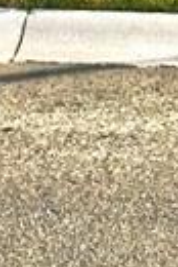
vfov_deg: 7.8
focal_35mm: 237
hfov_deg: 5.8
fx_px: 1753
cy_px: -442
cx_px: 190
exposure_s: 1/1148
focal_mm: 4.15
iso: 25
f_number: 2.2
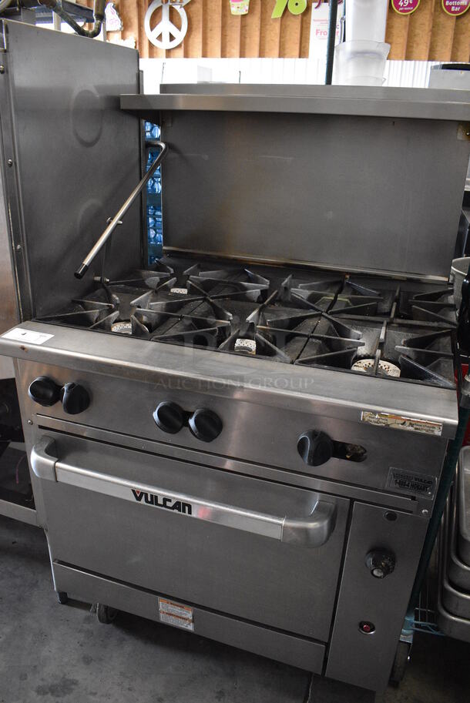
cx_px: 235
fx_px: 528
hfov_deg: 48.0
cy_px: 352
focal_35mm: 27
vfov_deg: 67.3
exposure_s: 1/125
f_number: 3.5
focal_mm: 18
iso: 3200
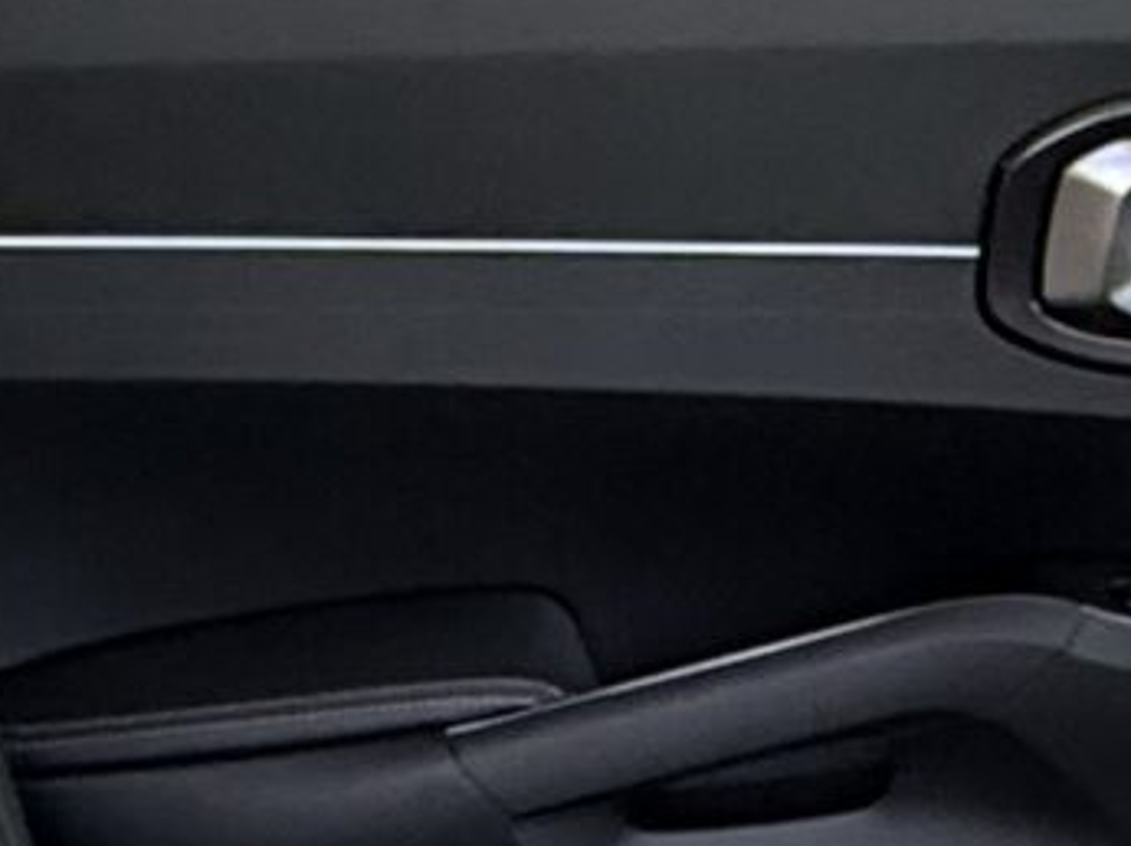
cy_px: 2023
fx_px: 3394
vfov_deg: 11.7
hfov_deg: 18.8
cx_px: 344
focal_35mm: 104
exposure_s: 1/92
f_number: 2.2
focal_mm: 2.22
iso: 320
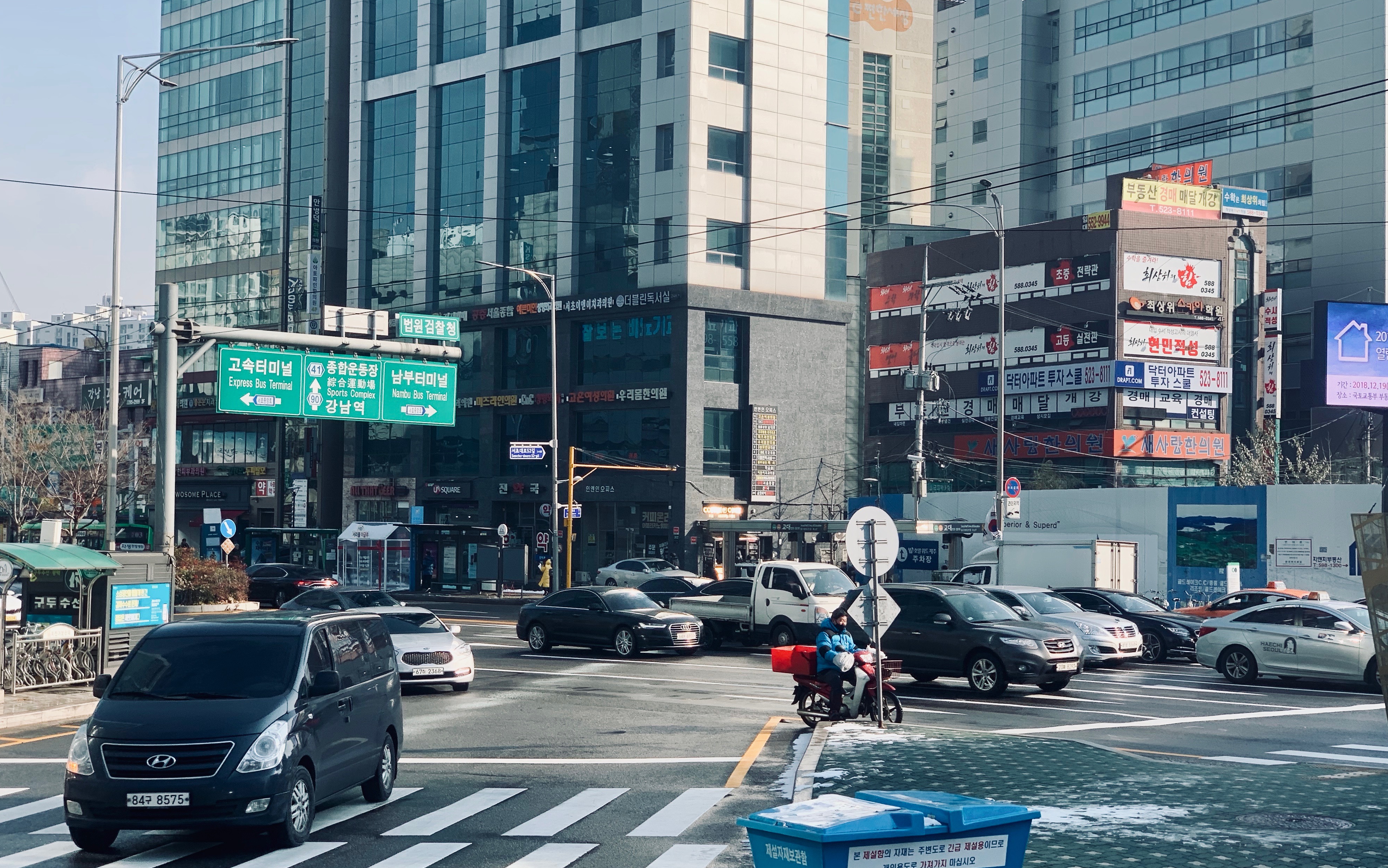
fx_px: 2118
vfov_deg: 23.1
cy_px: 432
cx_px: 697
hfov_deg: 36.3
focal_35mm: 56
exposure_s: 1/122
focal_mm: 6
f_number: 2.4
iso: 16
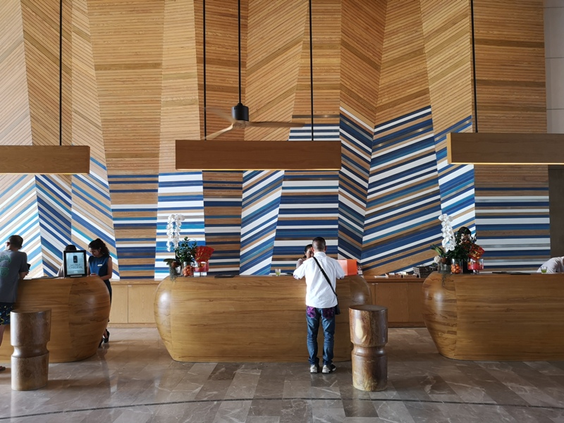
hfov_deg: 65.3
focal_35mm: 27
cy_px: 212
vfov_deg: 51.4
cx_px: 282
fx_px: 440
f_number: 1.8
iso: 125
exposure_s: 1/100
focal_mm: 3.95
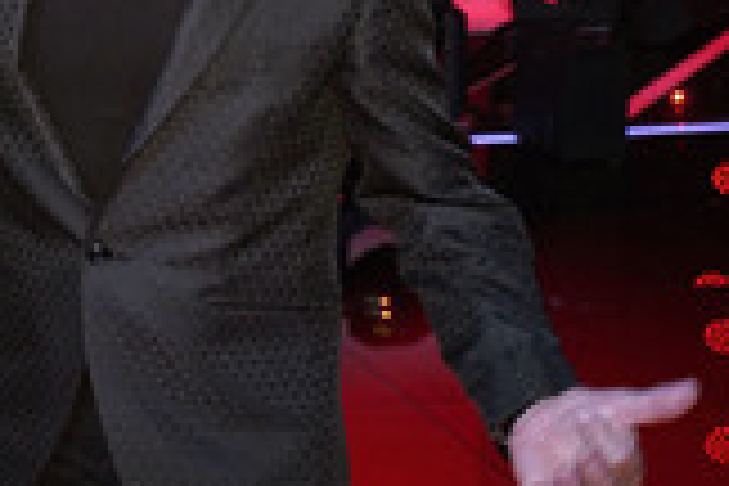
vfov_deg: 13.0
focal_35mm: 103
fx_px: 2086
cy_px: -68
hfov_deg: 18.4
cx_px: -232
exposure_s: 1/125
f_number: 4.5
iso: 1600
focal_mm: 37
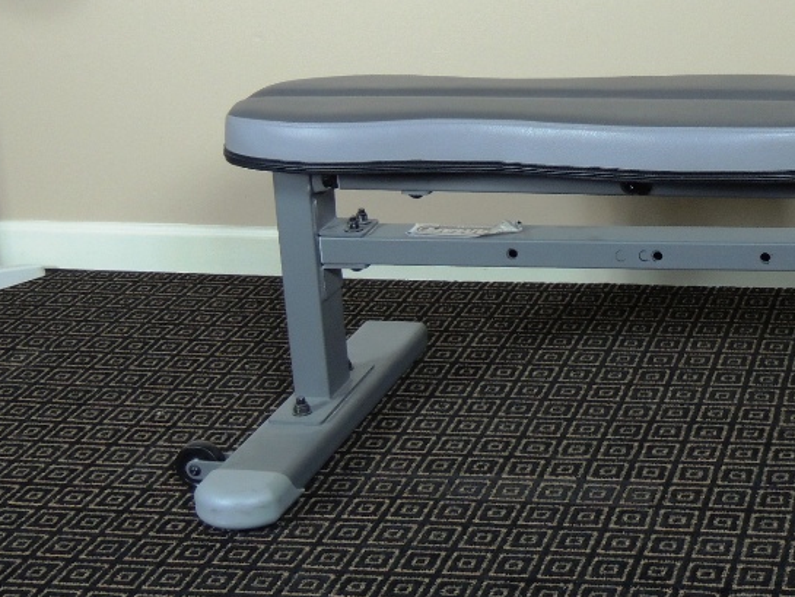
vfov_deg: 19.6
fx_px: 1723
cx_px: 729
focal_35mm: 75
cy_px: 174
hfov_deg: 25.1
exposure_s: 1/30
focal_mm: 7.1
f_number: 3.3
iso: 400
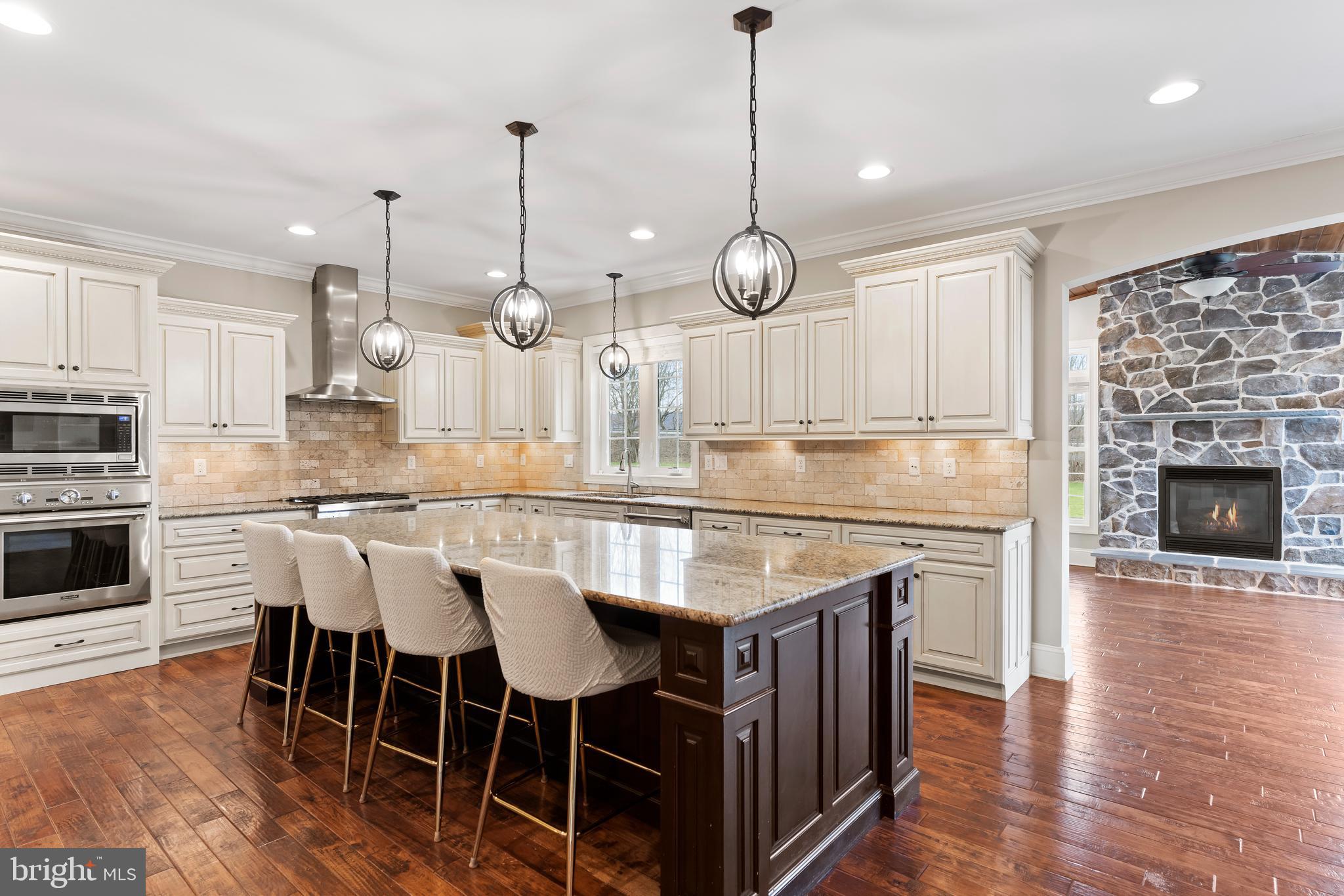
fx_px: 672
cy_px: 448
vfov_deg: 67.4
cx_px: 672
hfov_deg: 90.0
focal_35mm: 18
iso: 500
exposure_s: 1/3
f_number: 7.1
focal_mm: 18
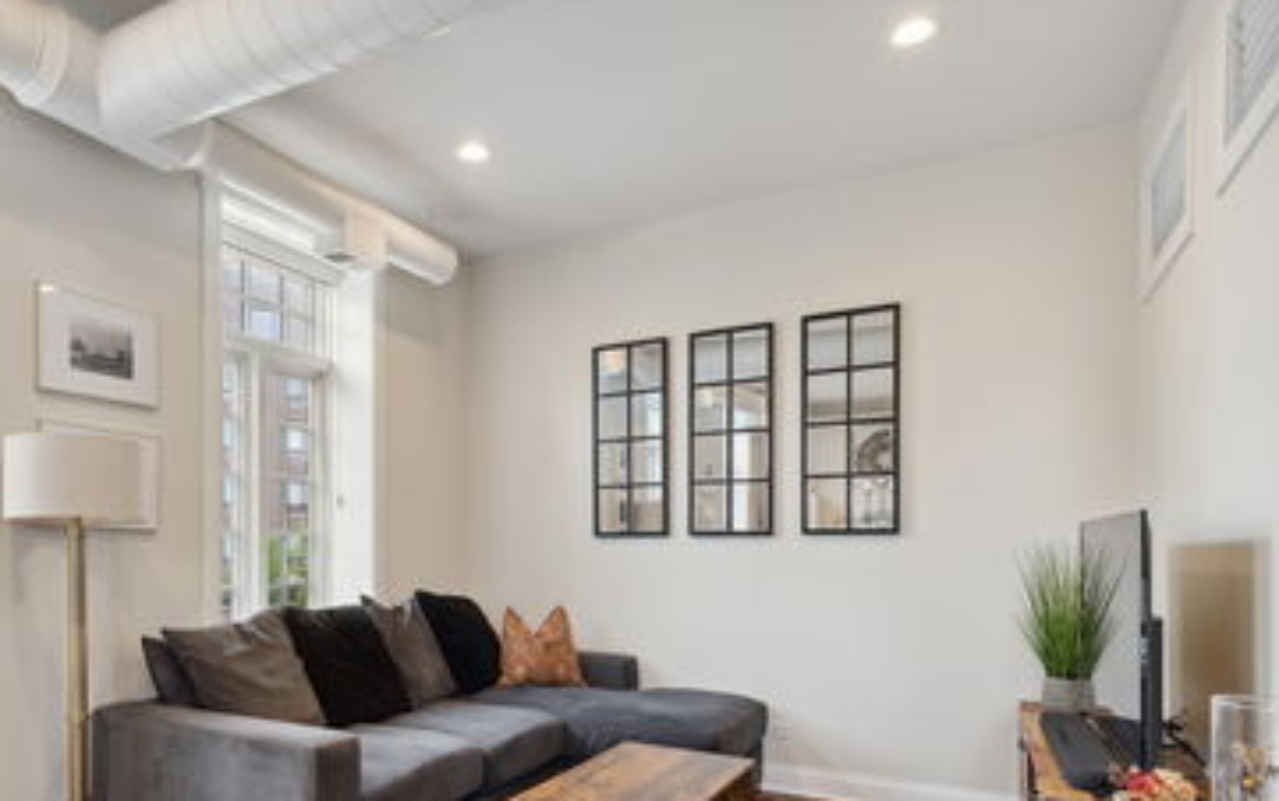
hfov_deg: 76.2
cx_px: 505
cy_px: 549
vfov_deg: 51.8
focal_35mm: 23
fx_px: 802
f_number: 8
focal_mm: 17
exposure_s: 1/15
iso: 200
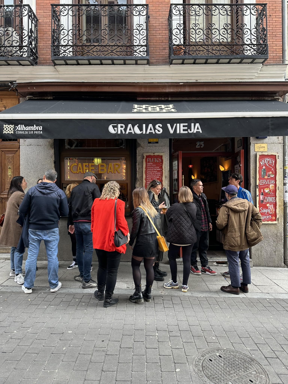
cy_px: 192
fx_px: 266
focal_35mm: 24
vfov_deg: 71.6
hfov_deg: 56.8
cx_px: 144
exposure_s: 1/121
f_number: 1.78
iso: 64
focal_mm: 6.86
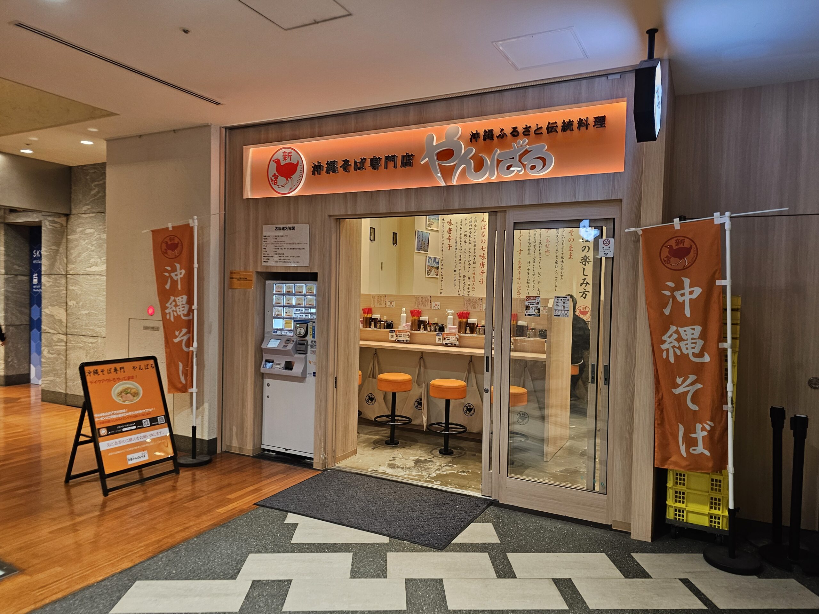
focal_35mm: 23
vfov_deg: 58.9
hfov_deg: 73.9
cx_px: 410
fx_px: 544
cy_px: 307
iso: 125
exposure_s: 1/58.7
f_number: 1.7
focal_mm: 6.3
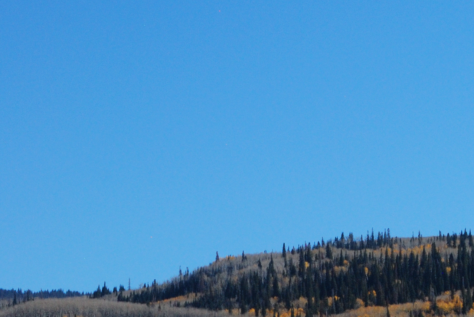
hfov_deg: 7.2
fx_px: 3718
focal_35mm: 282
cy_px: 184
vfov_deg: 4.9
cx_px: 700
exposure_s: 1/400
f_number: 16
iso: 400
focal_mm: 62
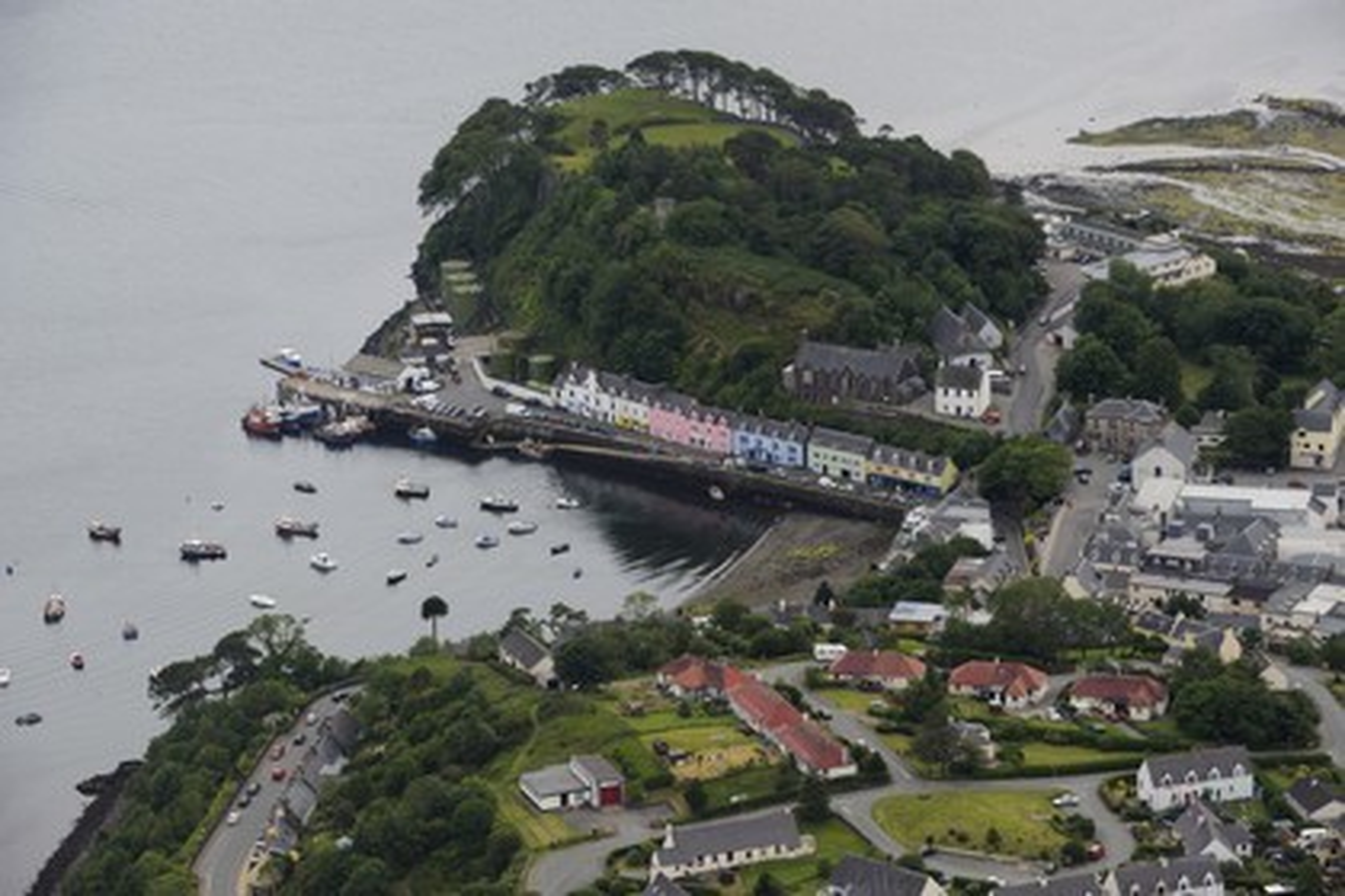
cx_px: 672
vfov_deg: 8.3
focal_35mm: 165
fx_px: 6164
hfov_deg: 12.5
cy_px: 448
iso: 800
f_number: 9
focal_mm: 165
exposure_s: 1/800
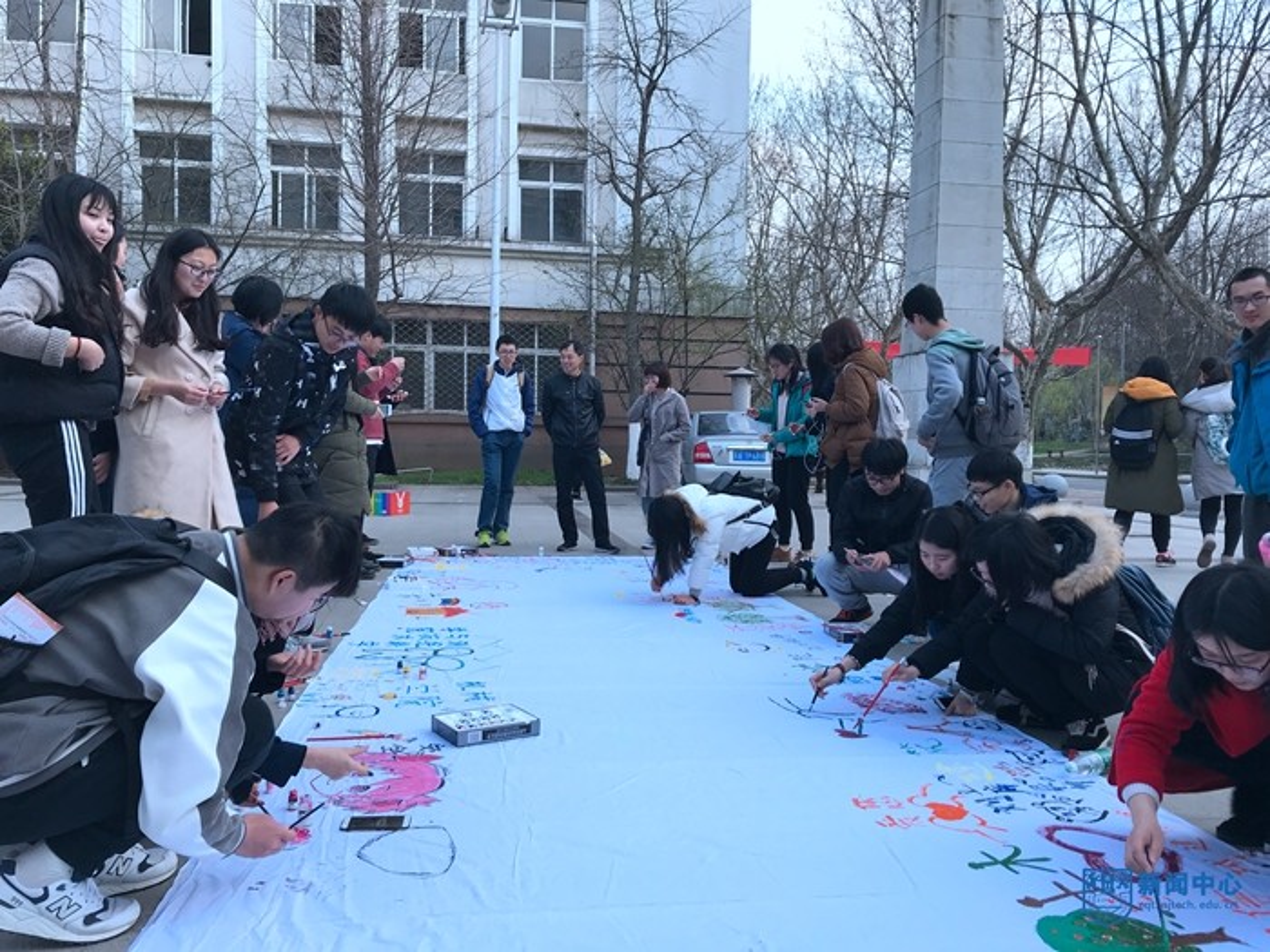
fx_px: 1027
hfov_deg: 63.4
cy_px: 476
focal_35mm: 28
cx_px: 635
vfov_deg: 49.7
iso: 20
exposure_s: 1/598
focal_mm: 3.99
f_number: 1.8
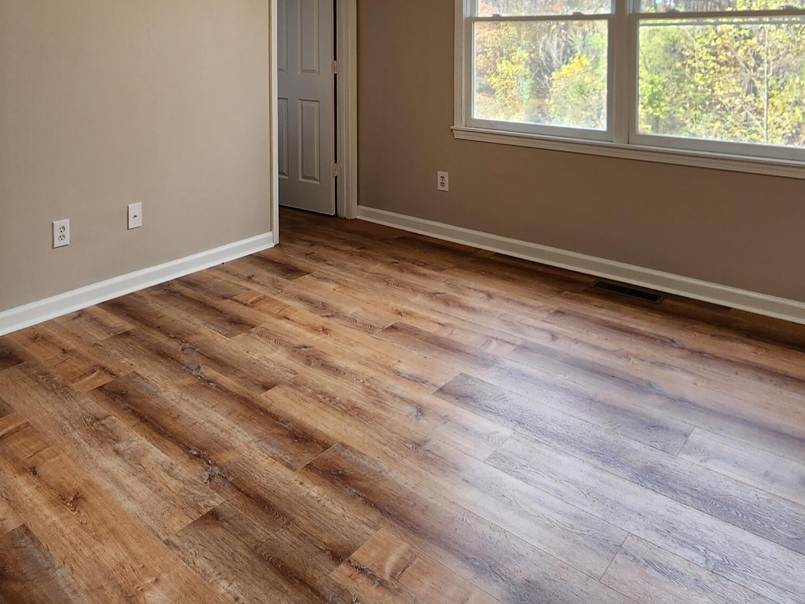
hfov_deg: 66.2
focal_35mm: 26
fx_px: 605
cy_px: 55
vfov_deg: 47.4
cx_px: 296
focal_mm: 2.2
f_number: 2.2
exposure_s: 1/60
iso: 80
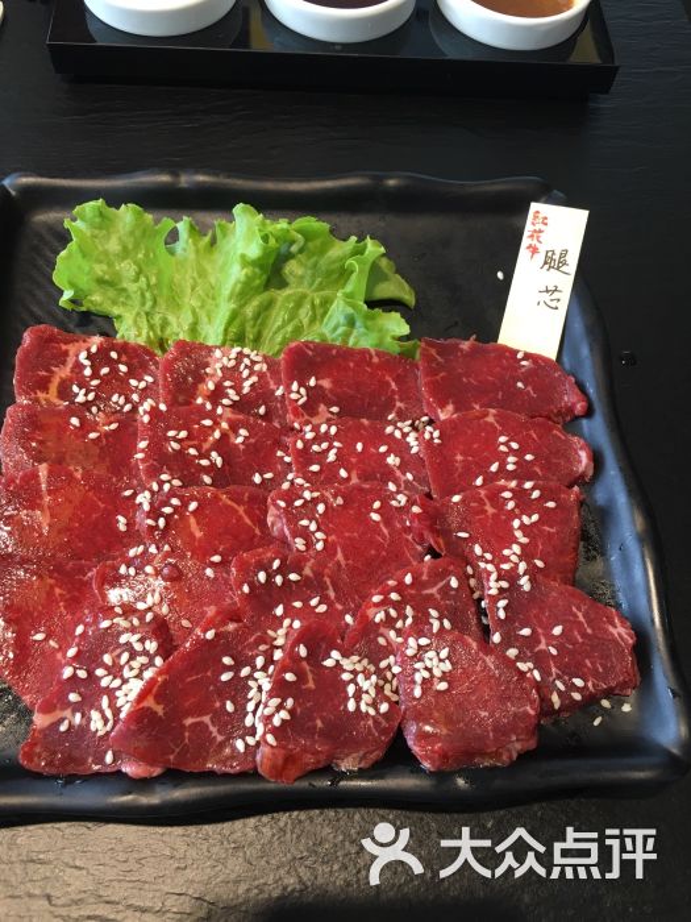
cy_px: 461
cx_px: 346
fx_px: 772
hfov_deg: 48.2
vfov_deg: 61.7
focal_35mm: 29
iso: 32
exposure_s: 1/33
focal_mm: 4.15
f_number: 2.2
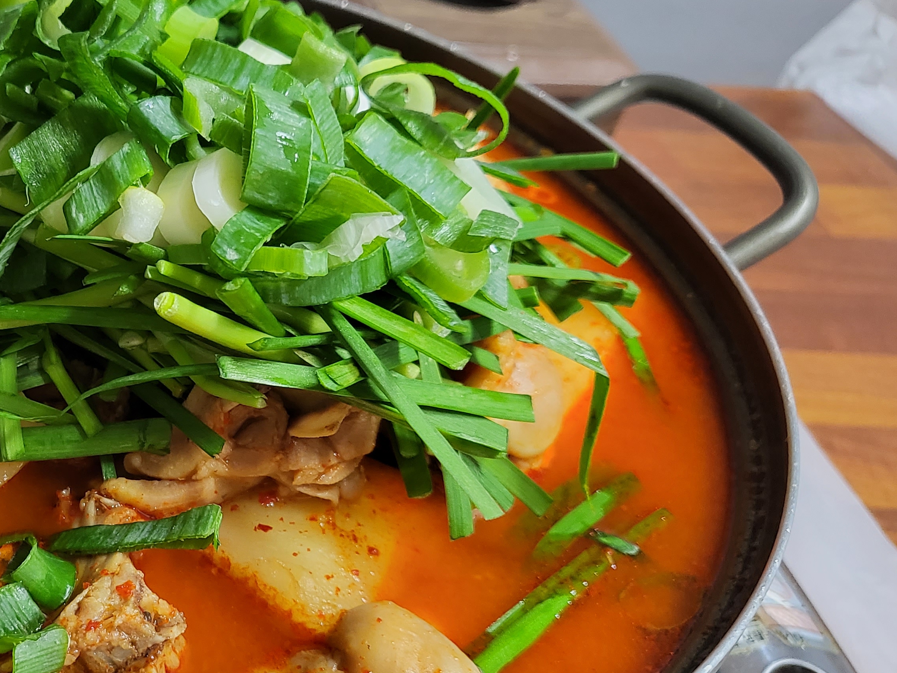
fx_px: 1192
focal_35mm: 46
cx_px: 119
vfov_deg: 31.5
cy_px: 394
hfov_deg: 38.8
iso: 320
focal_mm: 4.25
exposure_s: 1/40
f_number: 1.8
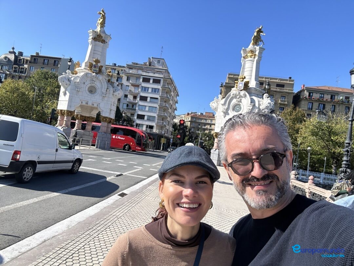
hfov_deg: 73.9
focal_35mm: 23
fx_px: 235
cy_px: 133
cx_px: 177
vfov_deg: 58.9
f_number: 1.9
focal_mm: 2.69
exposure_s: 1/964
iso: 25
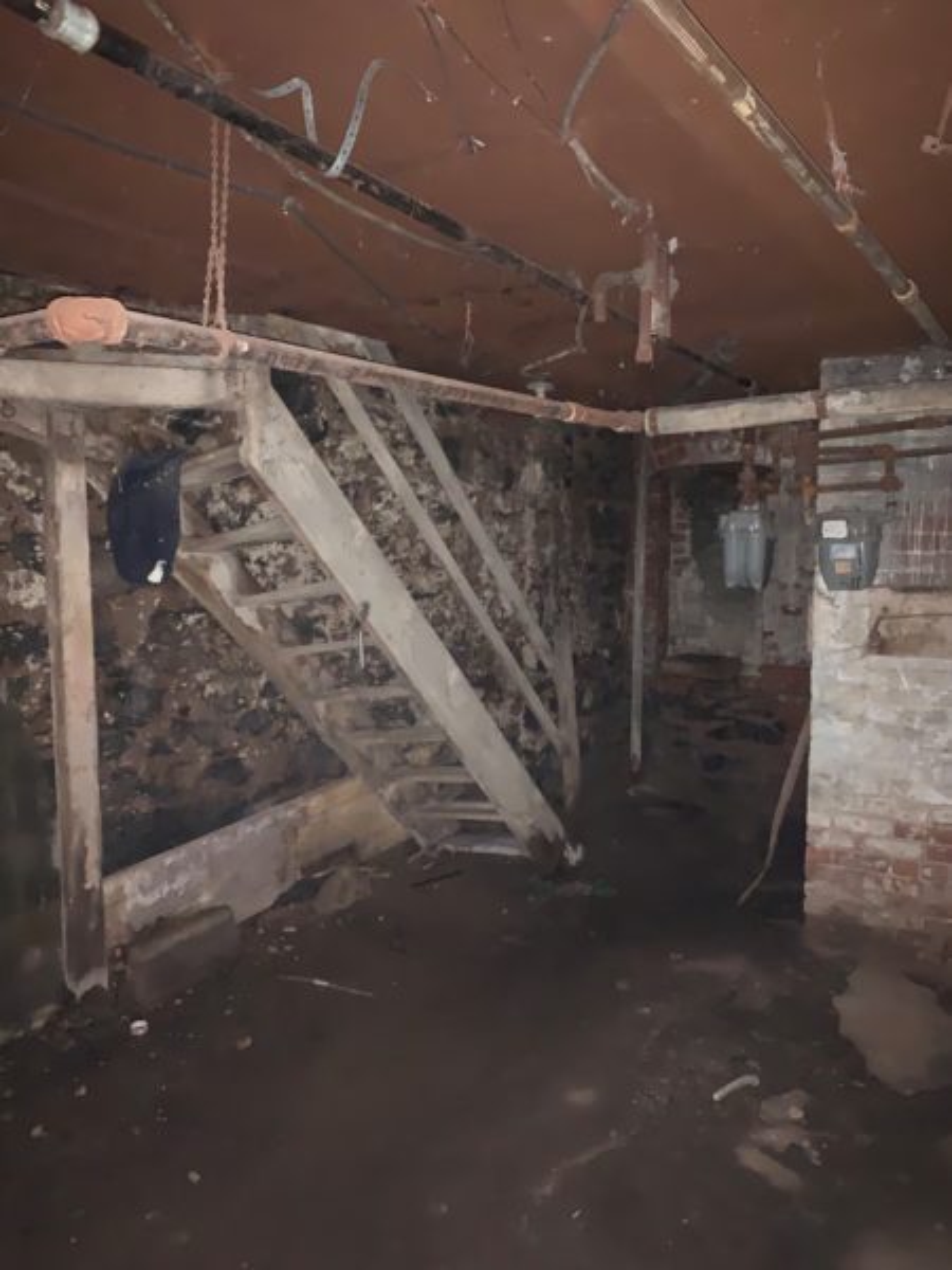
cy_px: 635
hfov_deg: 53.1
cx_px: 476
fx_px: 953
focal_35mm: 26
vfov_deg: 67.3
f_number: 1.8
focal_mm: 4.25
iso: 1250
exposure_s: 1/4
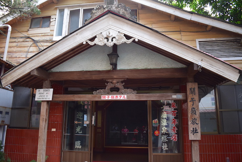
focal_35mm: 27
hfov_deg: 67.4
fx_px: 181
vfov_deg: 47.9
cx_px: 121
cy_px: 81
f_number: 5
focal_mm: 18
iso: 1600
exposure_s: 1/60
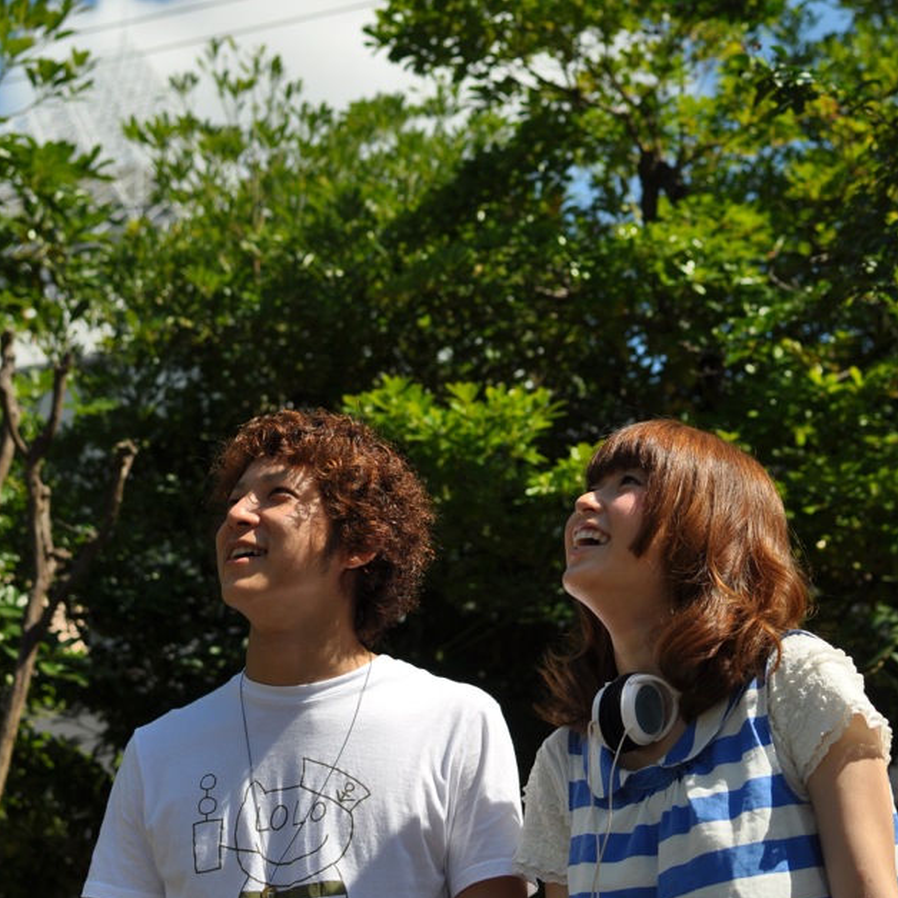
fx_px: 2134
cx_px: 449
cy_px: 309
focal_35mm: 73
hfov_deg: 23.8
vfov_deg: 23.7
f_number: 3.2
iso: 200
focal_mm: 35
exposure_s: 1/3200
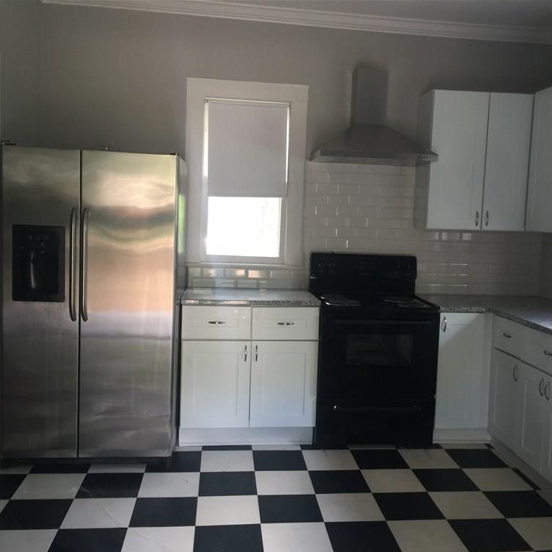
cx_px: 305
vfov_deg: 47.2
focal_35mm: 35
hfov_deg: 47.1
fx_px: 631
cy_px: 282
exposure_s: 1/15
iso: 50
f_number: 2.2
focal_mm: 4.15
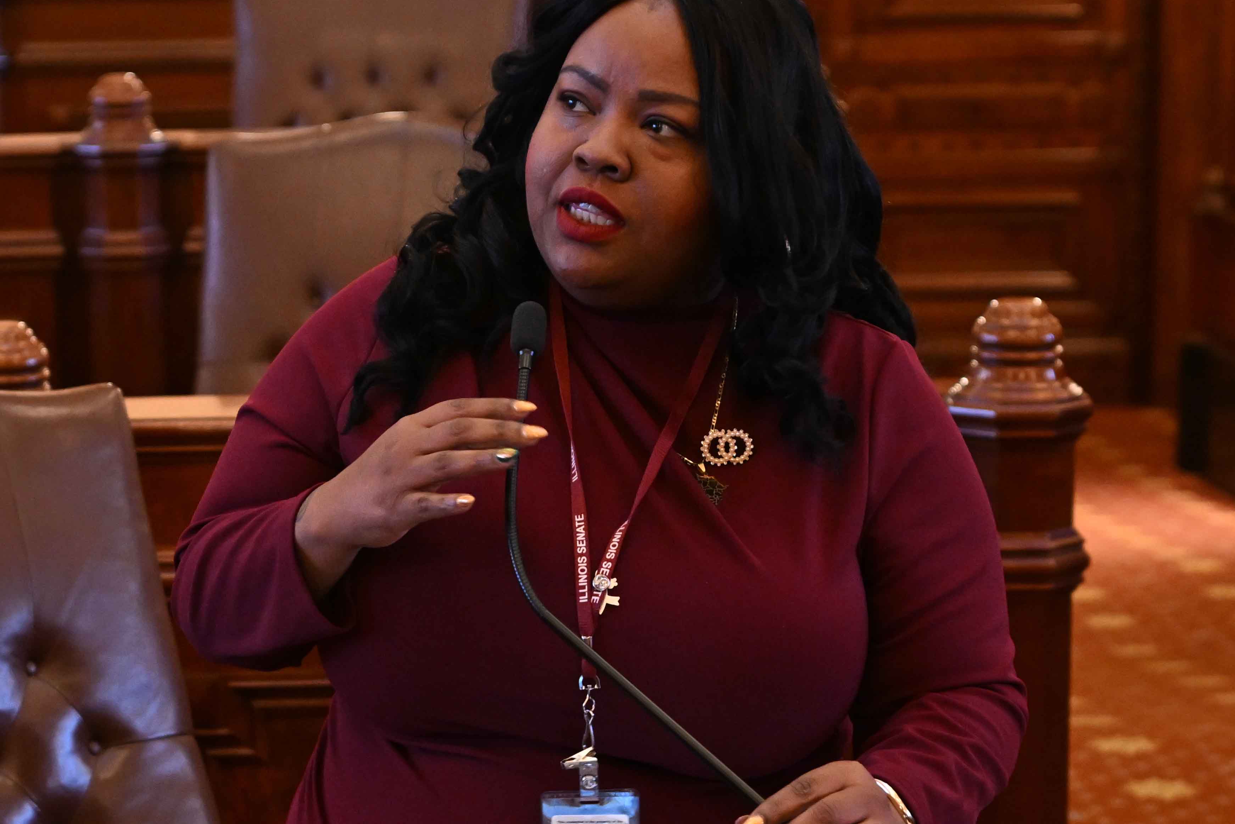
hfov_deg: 18.7
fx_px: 3739
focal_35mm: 109
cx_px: 346
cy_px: 668
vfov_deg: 12.5
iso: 3200
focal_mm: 46
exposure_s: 1/160
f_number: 3.5
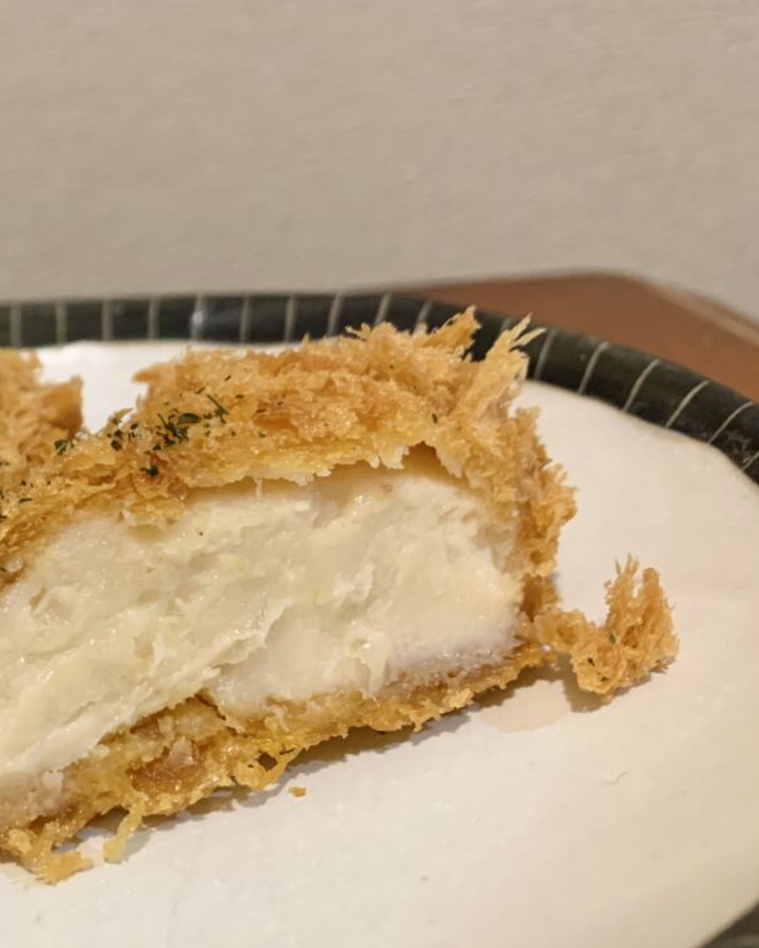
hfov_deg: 31.2
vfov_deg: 42.0
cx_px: -27
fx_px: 1235
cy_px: 487
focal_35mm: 44
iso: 160
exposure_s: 1/50
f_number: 1.8
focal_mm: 4.25
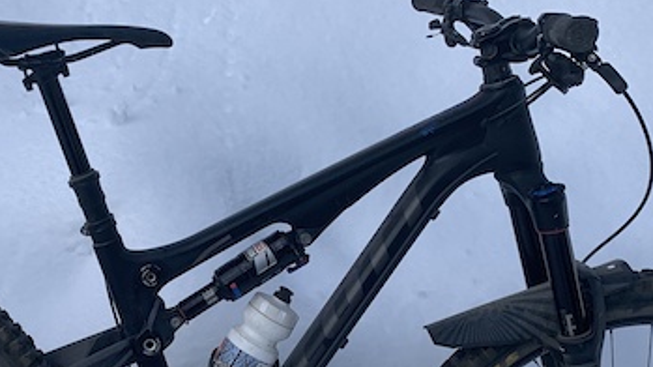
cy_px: 401
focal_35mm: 65
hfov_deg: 31.9
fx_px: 1125
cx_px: 189
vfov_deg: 17.9
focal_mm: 4.25
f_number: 1.8
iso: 25
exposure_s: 1/1560
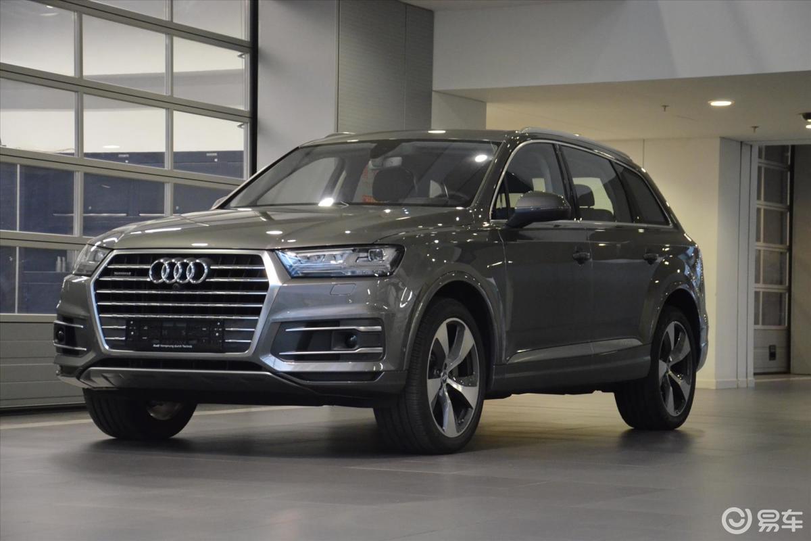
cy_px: 270
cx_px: 406
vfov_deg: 14.7
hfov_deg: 21.9
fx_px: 2095
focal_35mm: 93
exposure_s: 1/40
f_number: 5.3
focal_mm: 62
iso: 3200
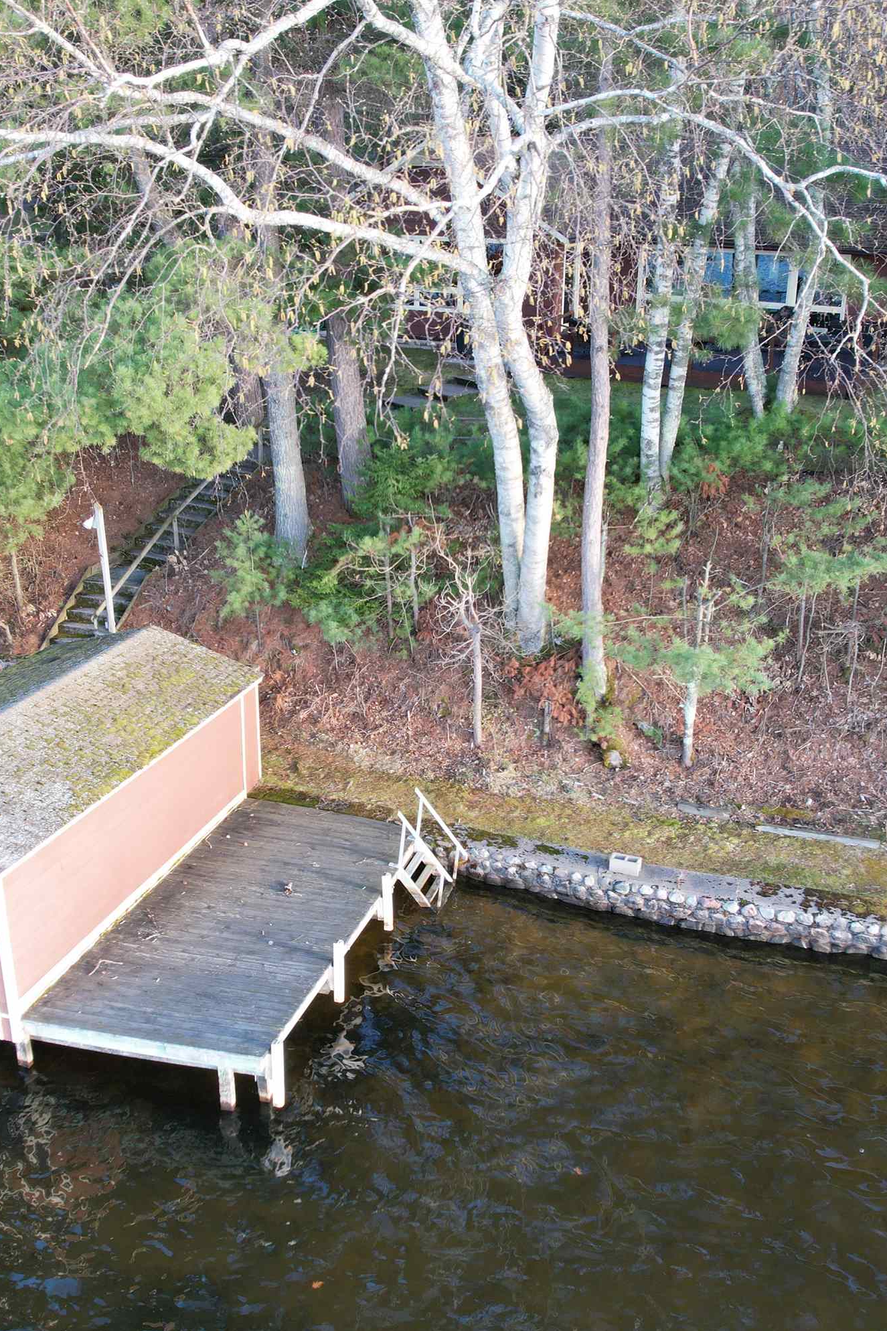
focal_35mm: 34
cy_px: 664
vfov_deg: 55.8
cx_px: 409
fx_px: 1257
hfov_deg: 38.9
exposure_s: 1/90
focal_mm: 8.38
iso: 140
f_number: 2.8
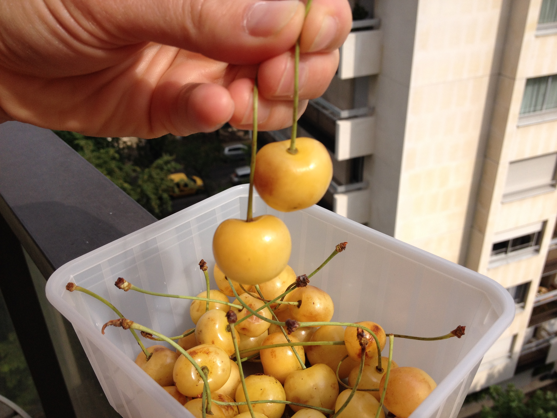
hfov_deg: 52.6
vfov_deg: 40.7
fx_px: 563
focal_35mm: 35
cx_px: 278
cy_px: 209
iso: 50
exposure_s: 1/1672
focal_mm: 4.28
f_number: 2.4
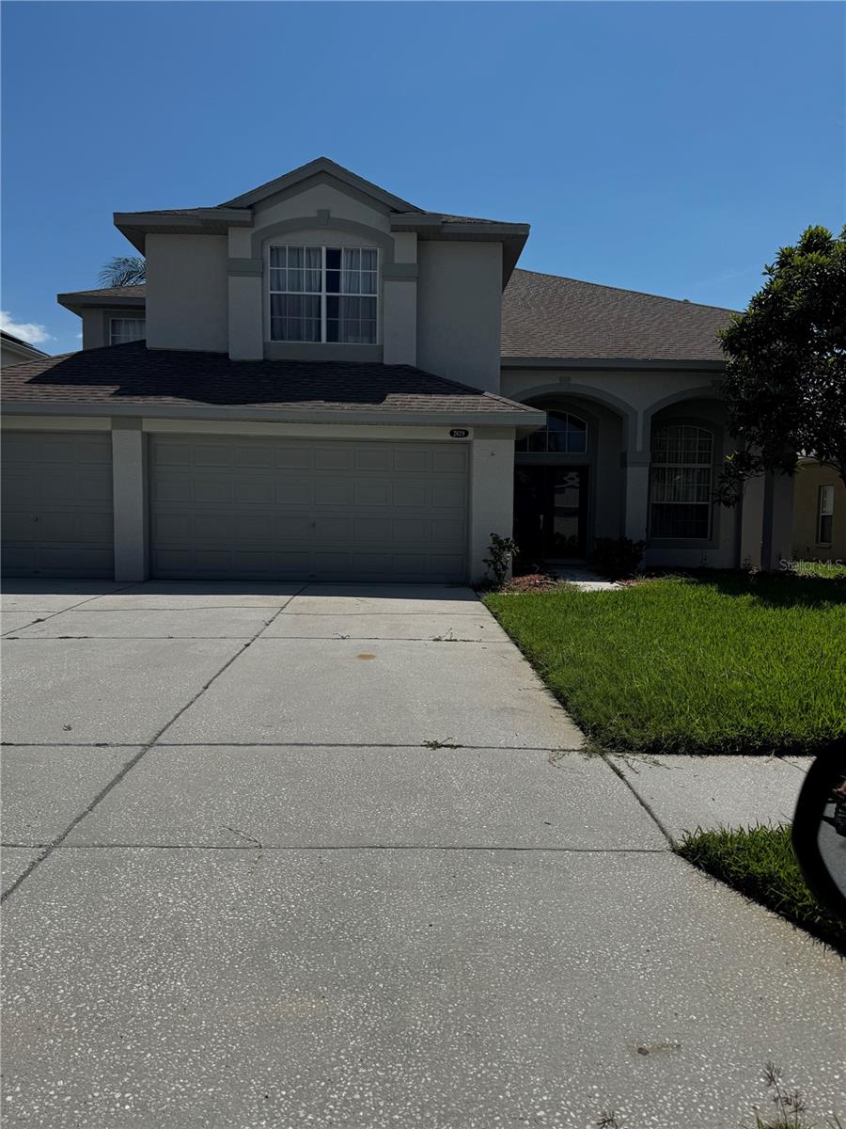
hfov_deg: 56.8
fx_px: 782
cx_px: 423
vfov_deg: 71.6
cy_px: 564
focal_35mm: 24
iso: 80
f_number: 1.78
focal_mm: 6.76
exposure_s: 1/10417
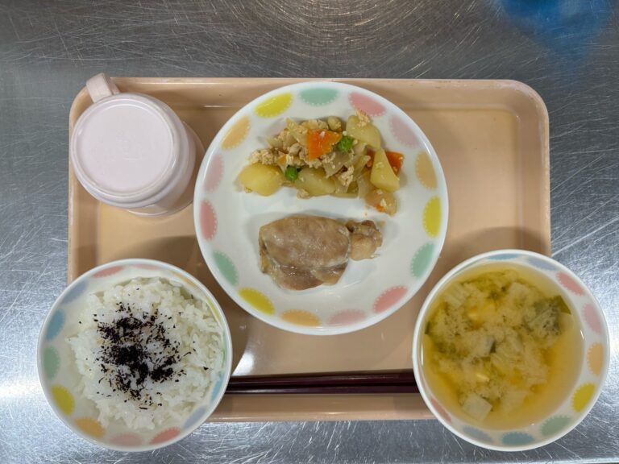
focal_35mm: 26
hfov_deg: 67.3
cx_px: 310
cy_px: 232
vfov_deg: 53.1
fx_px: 465
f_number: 1.6
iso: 125
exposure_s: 1/120
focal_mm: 5.96
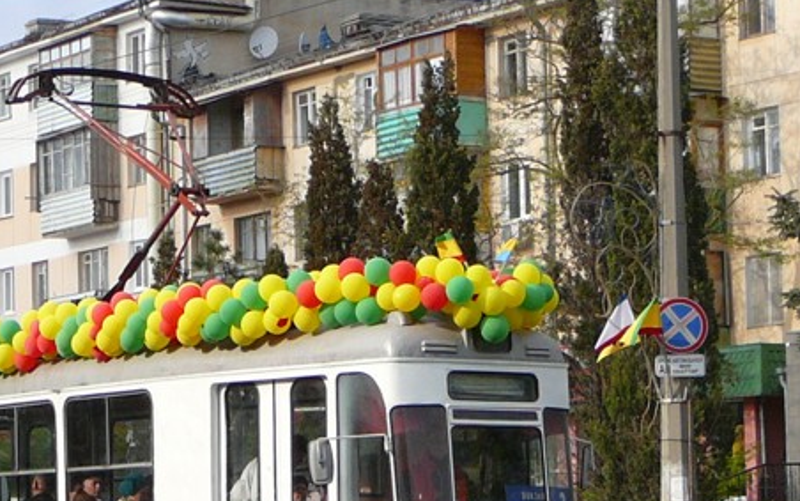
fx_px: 2879
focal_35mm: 132
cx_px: 308
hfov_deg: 15.8
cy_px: 464
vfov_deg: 9.9
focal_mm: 8.2
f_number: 3.5
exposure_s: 1/800
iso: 100
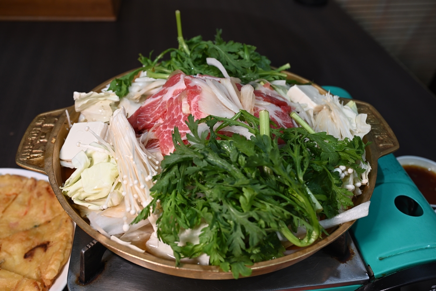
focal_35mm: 33
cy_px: 146
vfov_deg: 40.0
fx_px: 400
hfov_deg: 57.2
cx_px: 218
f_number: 6.3
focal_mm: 33
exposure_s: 1/30
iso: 500
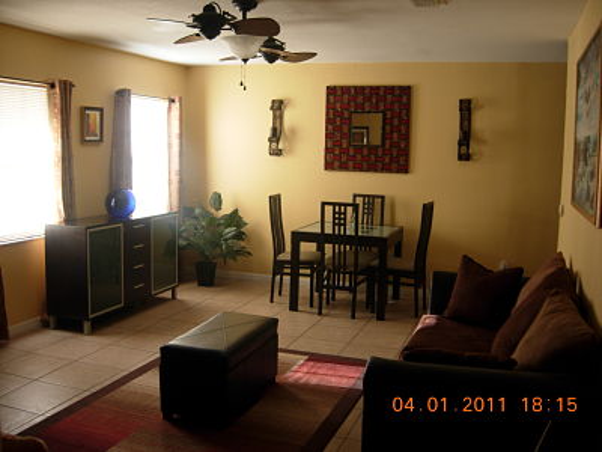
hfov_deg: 51.4
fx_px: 626
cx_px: 301
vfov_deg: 39.7
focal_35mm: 36
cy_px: 226
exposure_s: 1/33.9
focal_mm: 7.5
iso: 50
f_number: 2.7
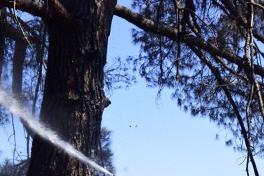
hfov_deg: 16.3
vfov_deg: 10.9
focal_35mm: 126
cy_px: 136
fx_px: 924
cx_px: 118
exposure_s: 1/800
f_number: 14
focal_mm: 52
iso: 1000
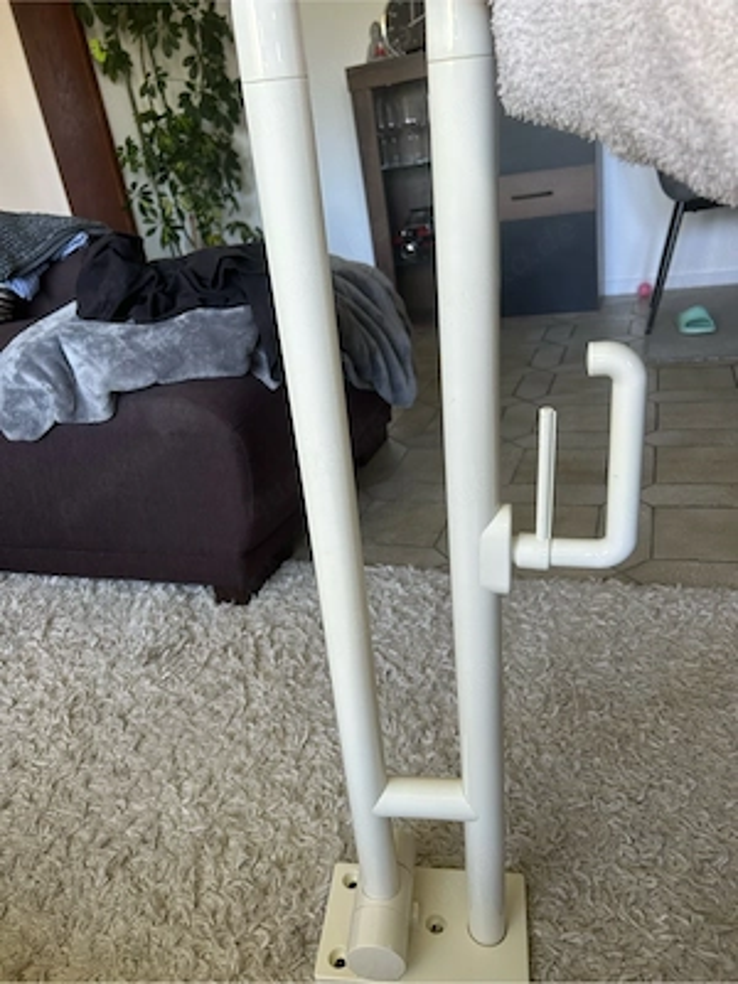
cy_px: 492
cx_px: 369
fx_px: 739
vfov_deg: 67.3
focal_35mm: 26
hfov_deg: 53.1
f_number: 1.5
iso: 125
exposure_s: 1/75
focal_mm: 5.7
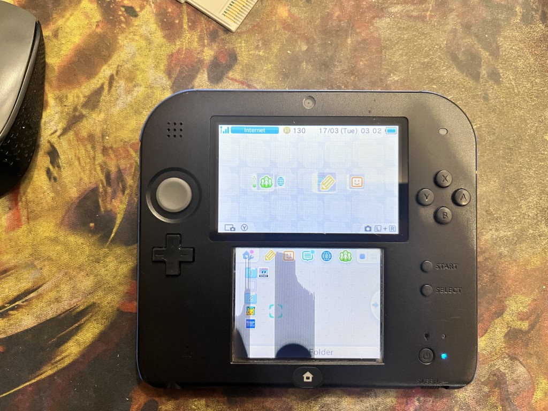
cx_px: 274
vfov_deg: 53.1
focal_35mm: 26
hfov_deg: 67.3
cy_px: 206
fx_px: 412
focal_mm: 5.1
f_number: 1.6
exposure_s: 1/50
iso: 80
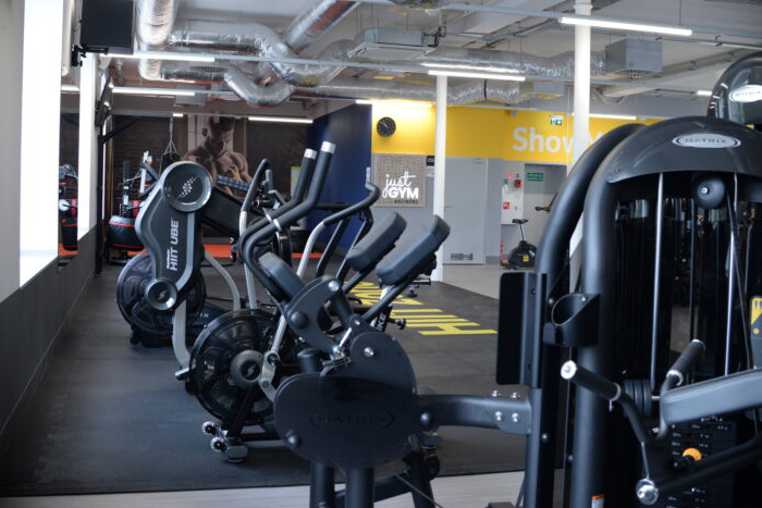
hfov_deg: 48.4
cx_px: 368
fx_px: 847
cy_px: 230
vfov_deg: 33.4
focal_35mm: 40
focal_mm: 35
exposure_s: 1/80
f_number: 6.3
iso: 1250
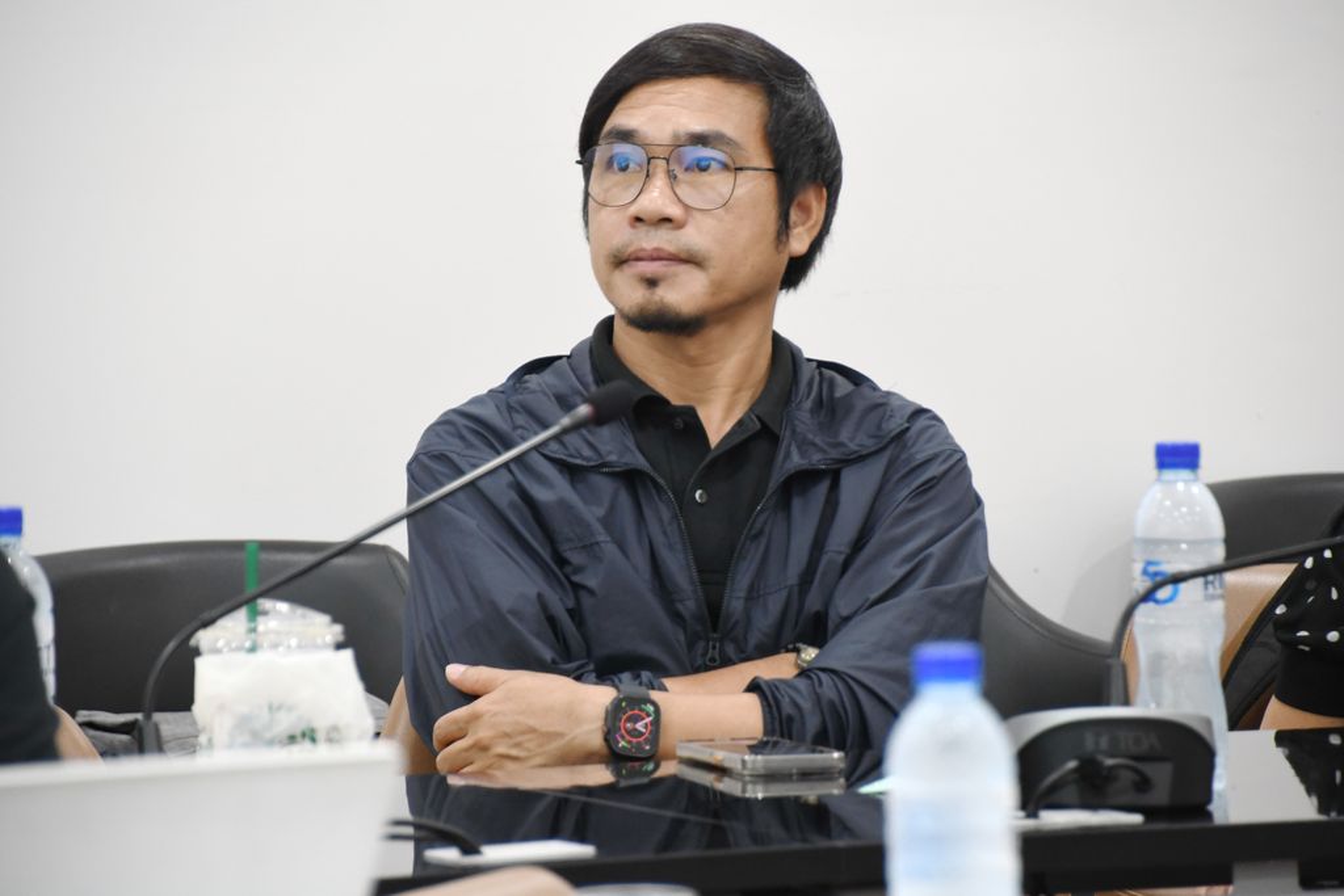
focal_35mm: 255
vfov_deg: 5.4
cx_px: 672
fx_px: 9521
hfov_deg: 8.1
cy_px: 448
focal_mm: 170
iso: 1600
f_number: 6
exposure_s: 1/40
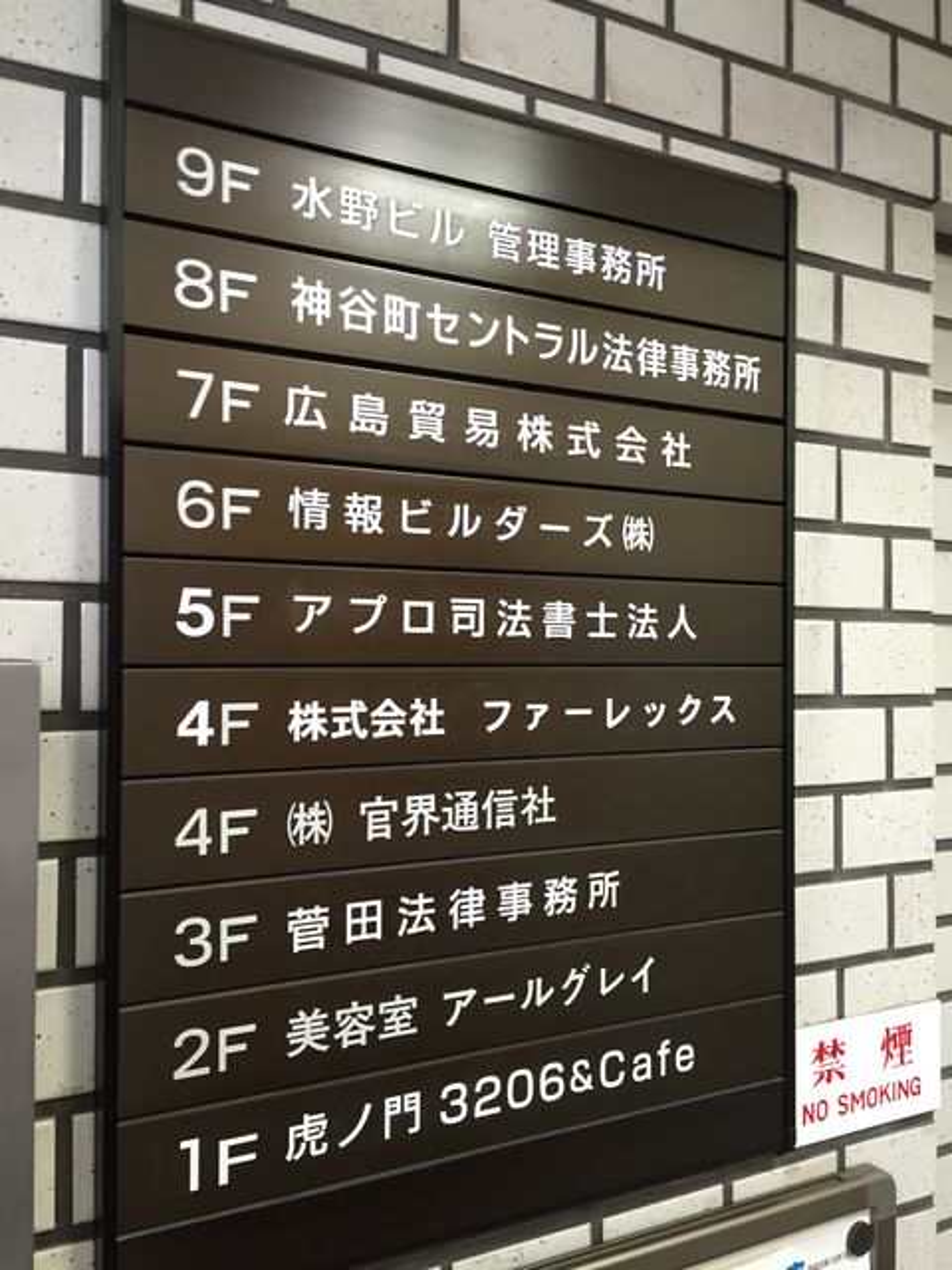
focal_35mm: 29
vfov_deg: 61.7
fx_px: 1063
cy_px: 635
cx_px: 476
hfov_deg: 48.2
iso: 125
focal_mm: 4.15
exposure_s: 1/30
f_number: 2.2
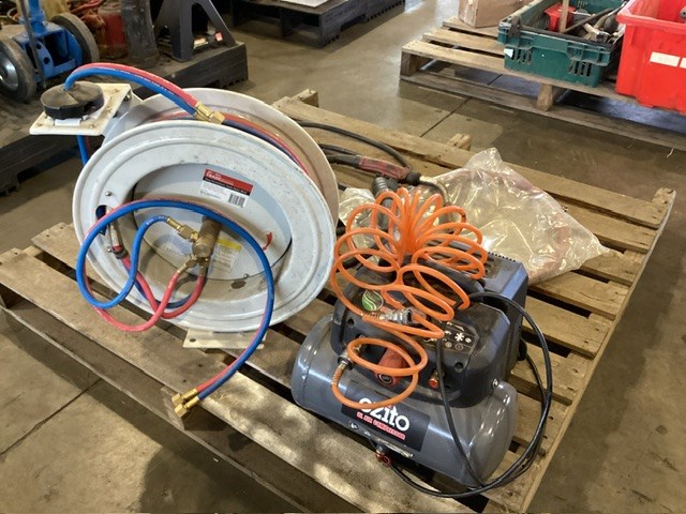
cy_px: 257
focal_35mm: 31
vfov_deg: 45.4
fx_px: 614
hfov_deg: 58.4
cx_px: 343
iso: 320
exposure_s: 1/40
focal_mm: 3.3
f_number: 2.4
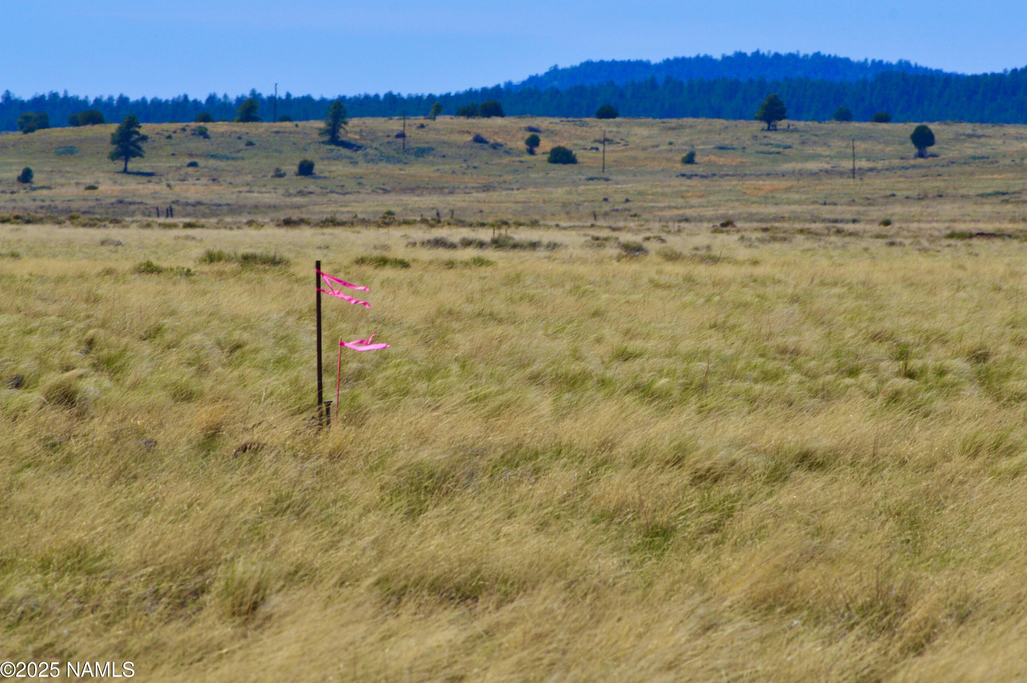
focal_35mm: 323
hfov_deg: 6.4
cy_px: 335
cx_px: 551
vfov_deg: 4.2
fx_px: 9206
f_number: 11
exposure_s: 1/500
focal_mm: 200
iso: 220
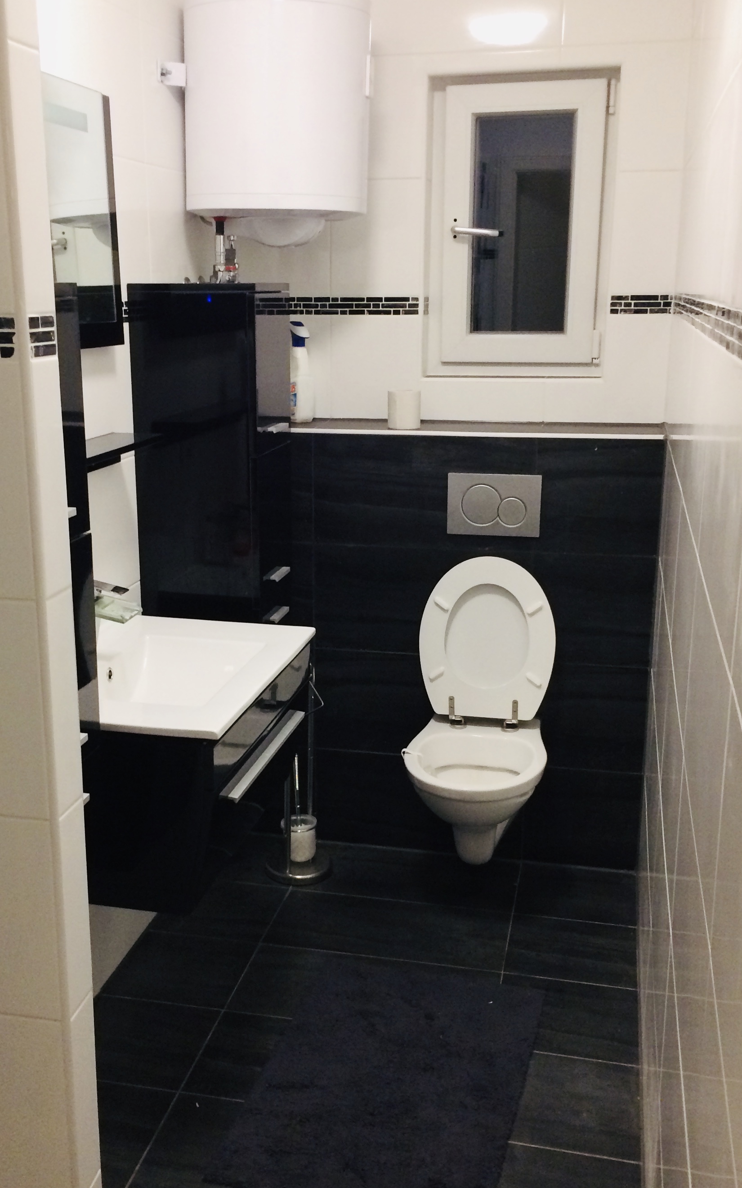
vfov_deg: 51.5
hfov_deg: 33.5
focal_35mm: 38
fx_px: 1229
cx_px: 313
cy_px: 624
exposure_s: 1/33
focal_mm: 4.15
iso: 250
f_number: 2.2
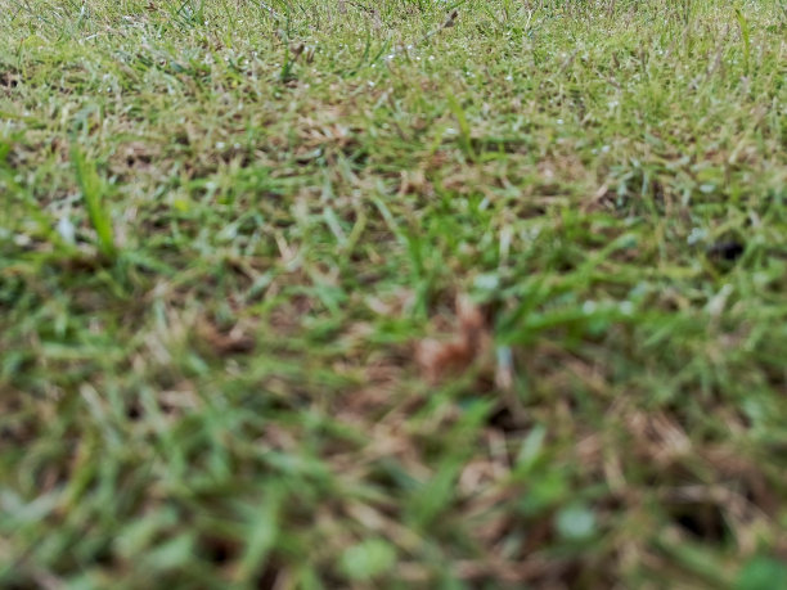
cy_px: 295
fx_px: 546
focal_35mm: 24
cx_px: 394
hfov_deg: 71.6
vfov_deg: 56.8
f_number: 1.75
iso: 100
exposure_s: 1/191
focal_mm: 5.25
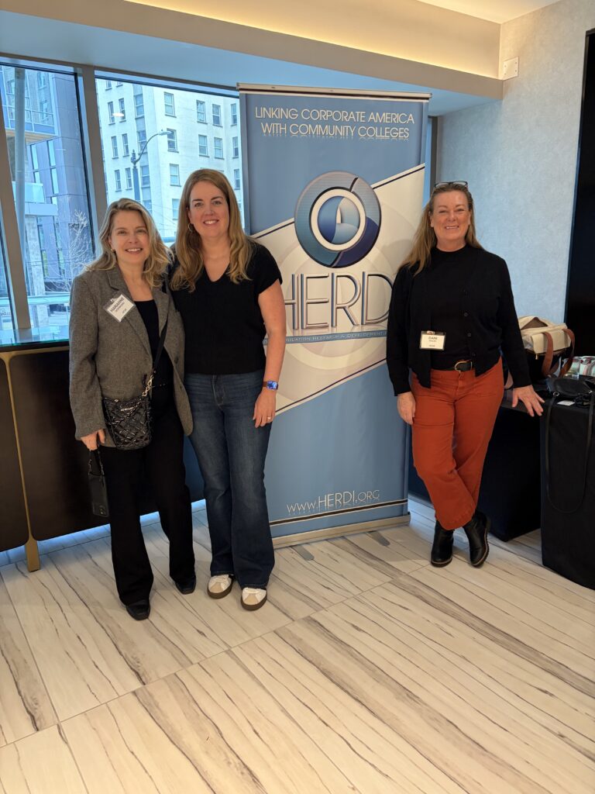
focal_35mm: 26
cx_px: 298
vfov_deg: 67.3
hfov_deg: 53.1
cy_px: 397
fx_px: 596
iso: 200
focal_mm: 5.96
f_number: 1.6
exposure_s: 1/60
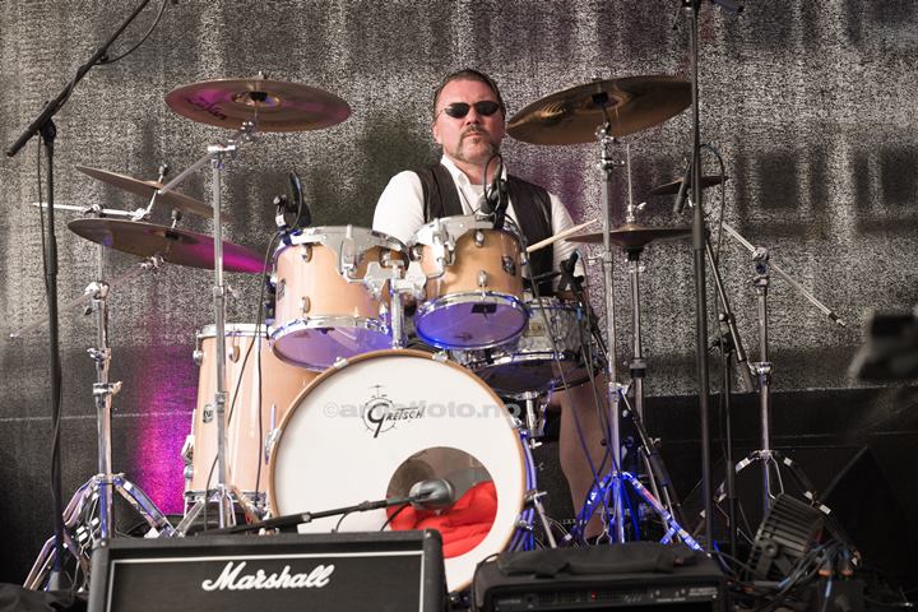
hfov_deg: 14.2
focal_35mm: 145
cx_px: 459
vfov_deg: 9.5
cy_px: 306
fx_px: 3697
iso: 500
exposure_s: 1/800
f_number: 4
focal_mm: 145
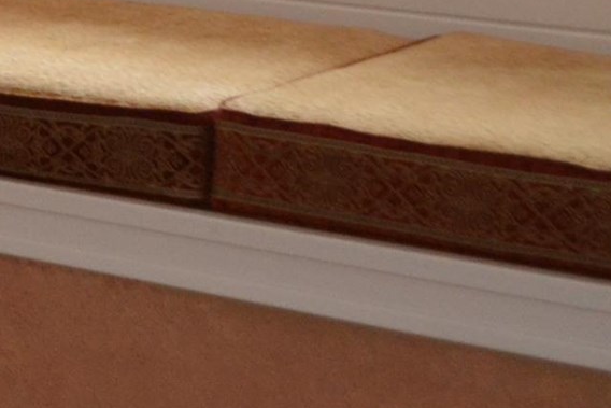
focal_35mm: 146
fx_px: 2478
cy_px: -235
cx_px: -620
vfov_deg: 9.1
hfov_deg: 12.4
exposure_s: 1/60
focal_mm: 18
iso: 900
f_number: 3.5
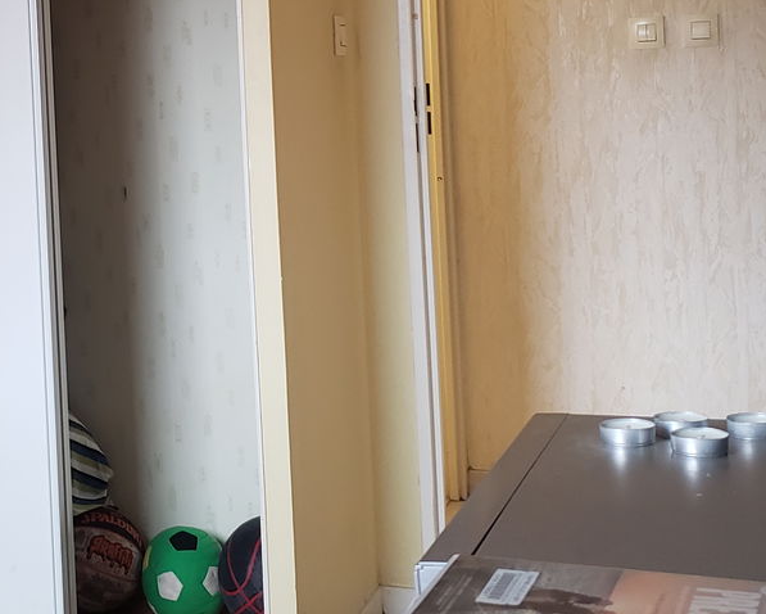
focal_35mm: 68
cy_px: 141
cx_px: 71
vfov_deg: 22.3
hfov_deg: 26.9
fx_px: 1542
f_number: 1.5
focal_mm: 4.3
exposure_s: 1/37
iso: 250
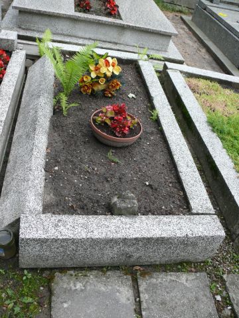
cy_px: 159
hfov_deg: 40.7
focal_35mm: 35
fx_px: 322
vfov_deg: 52.6
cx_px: 120
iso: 100
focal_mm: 7.4
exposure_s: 1/100
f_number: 3.2
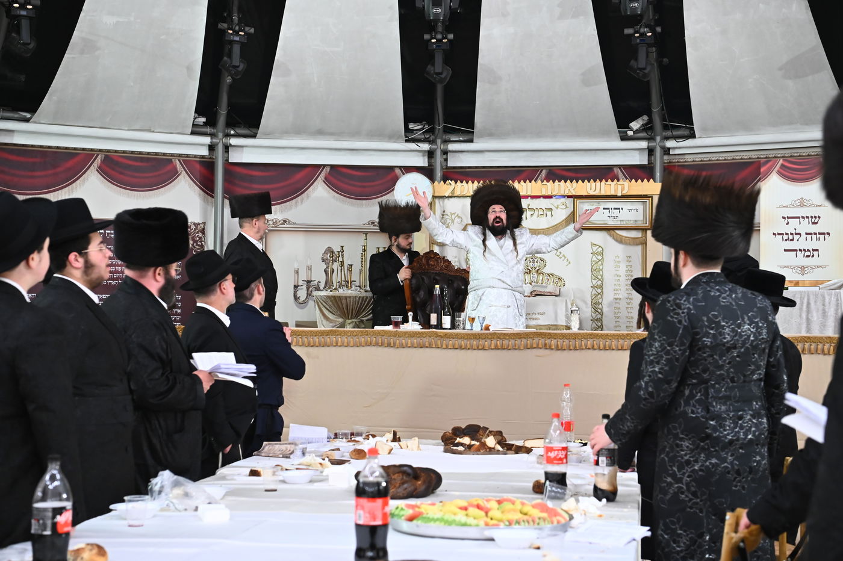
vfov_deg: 23.4
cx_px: 422
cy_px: 280
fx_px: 1357
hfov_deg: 34.5
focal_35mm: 58
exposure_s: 1/125
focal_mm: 58
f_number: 5
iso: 4000
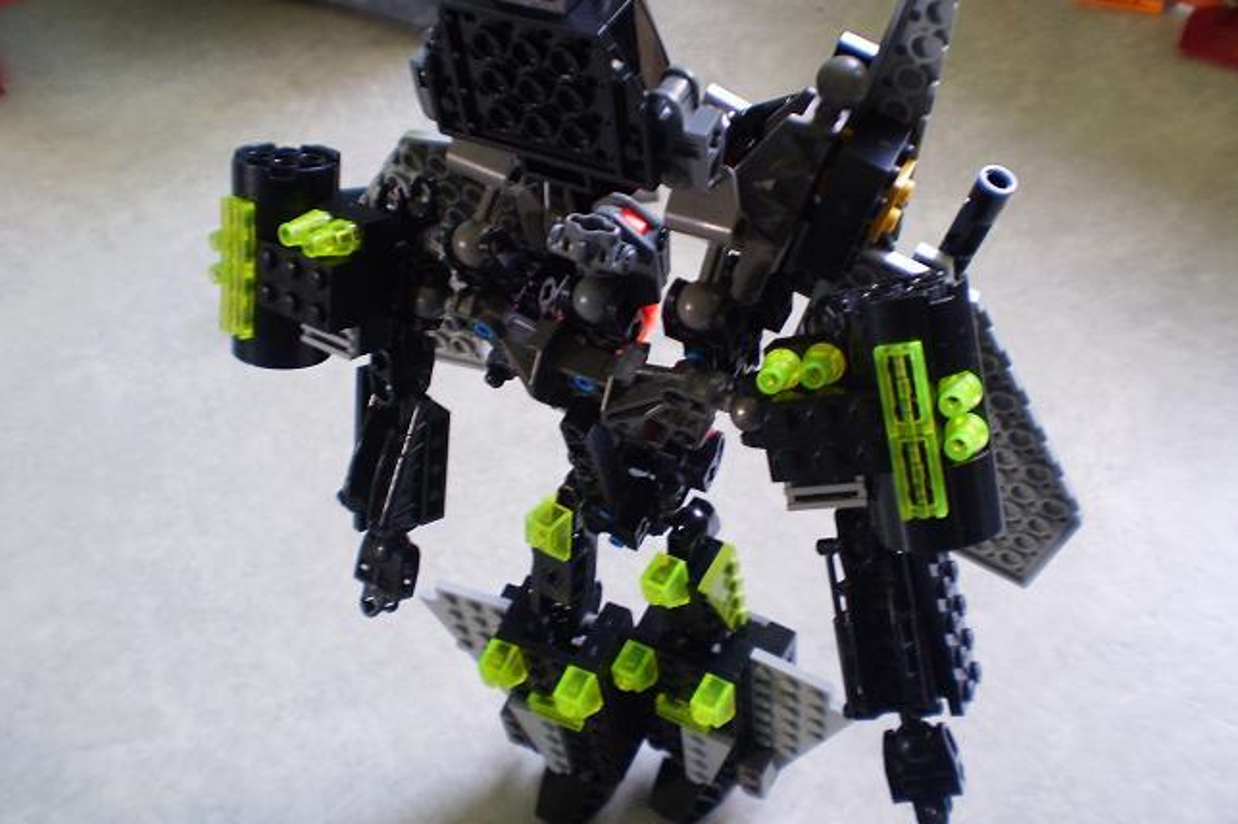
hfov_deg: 50.7
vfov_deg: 35.0
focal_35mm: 38
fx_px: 1306
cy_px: 403
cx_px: 626
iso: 125
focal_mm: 6.3
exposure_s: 1/8
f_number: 3.1
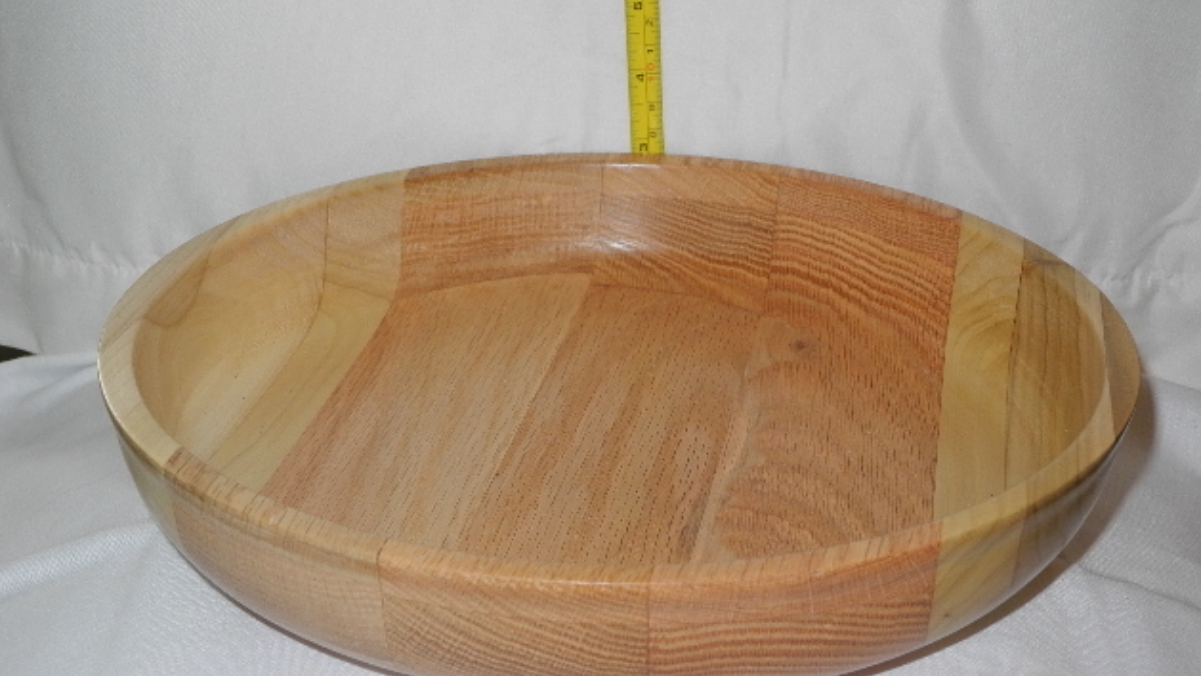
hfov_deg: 34.4
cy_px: 422
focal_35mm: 61
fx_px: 1943
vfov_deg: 19.7
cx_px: 600
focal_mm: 11.8
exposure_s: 1/30
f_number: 3.5
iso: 200
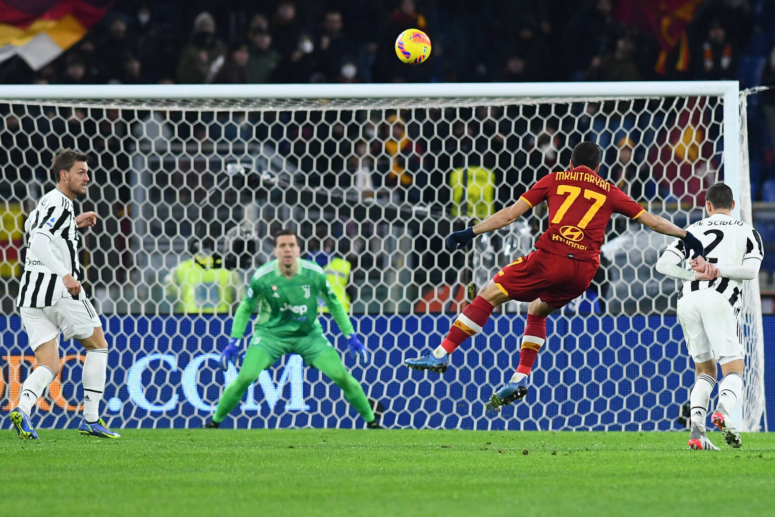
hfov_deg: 4.6
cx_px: 388
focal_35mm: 450
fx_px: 9687
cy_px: 258
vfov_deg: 3.1
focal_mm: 300
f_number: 3.2
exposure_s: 1/1600
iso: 2500
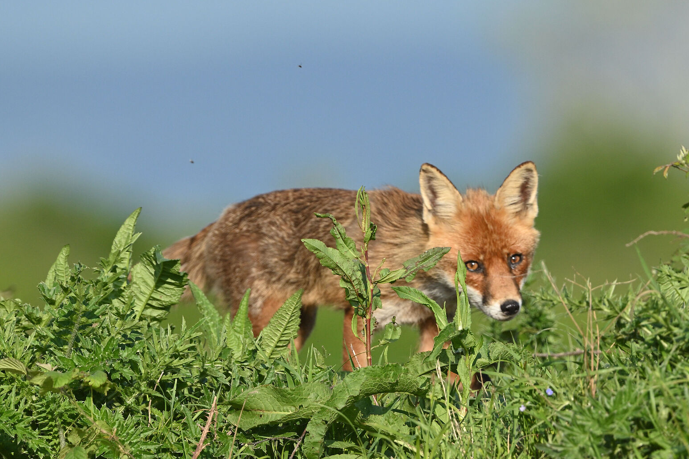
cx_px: 428
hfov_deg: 1.9
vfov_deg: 1.3
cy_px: 235
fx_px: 20830
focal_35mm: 1089
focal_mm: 700
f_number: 8
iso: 1800
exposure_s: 1/2500
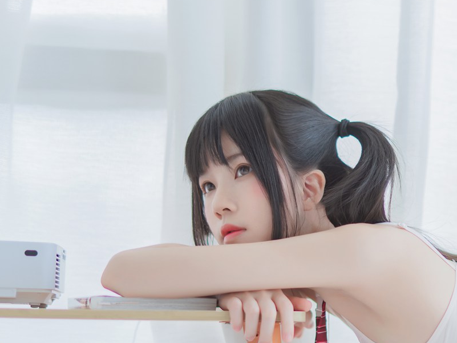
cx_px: 509
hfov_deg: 17.6
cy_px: 234
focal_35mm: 108
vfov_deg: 13.7
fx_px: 1426
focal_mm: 50
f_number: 1.4
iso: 125
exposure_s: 1/160
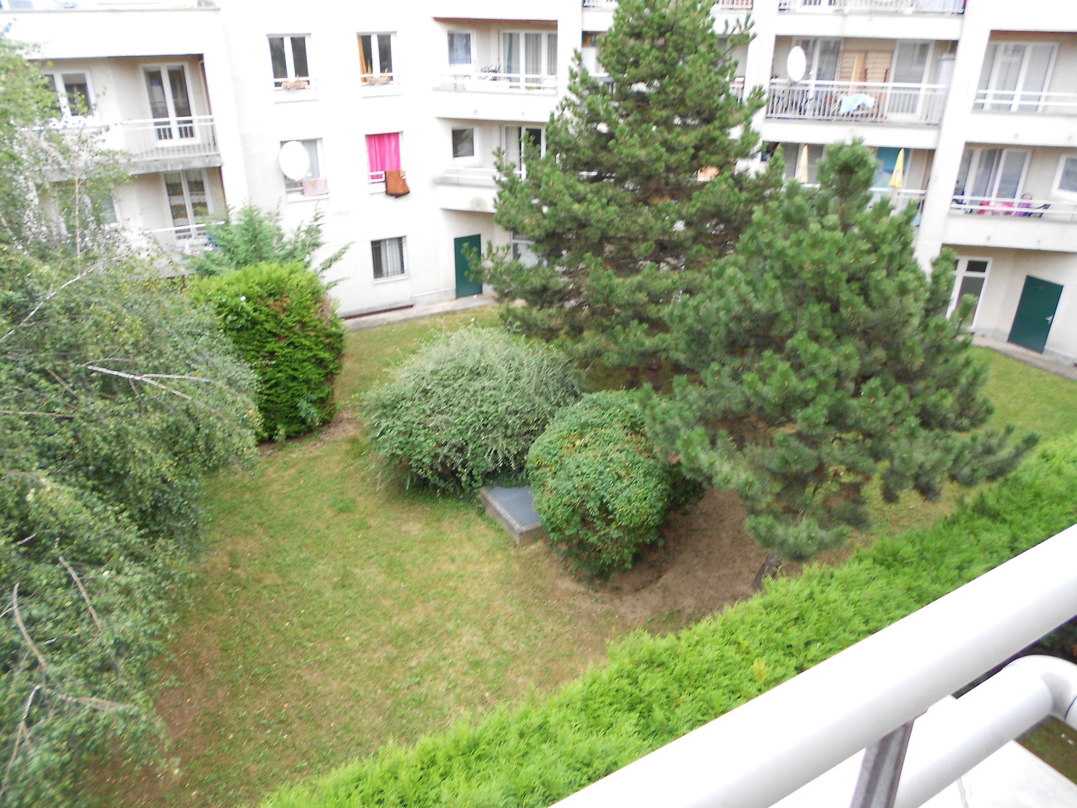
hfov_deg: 67.3
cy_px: 404
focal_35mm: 26
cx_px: 538
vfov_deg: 53.1
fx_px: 809
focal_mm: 4.6
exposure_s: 1/60
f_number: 3.2
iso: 80
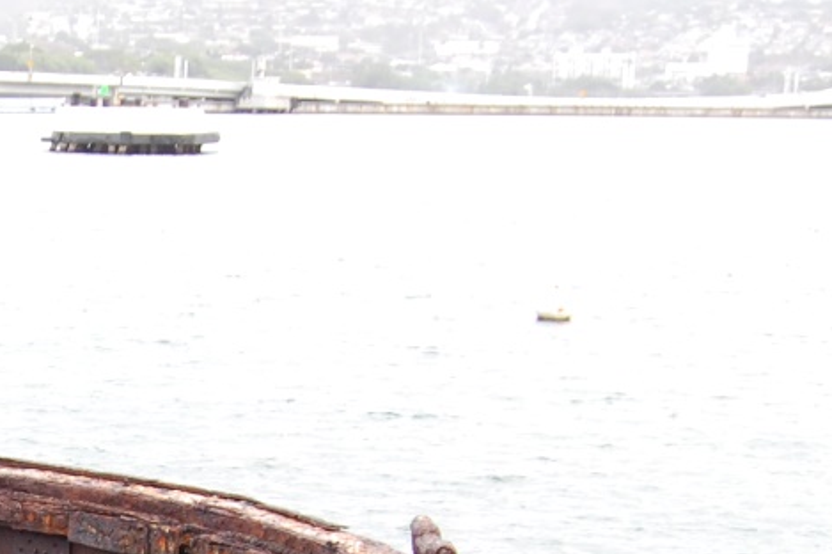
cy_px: 859
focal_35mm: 133
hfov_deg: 14.8
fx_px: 3072
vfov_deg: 9.9
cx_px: -208
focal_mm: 26
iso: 320
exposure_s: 1/125
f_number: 5.6
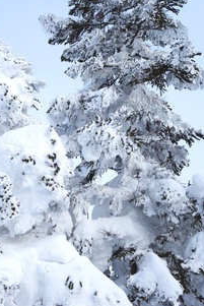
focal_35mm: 64
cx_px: 64
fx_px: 543
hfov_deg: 21.2
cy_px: 119
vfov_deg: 31.3
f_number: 5.6
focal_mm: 16.99
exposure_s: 1/320
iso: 125
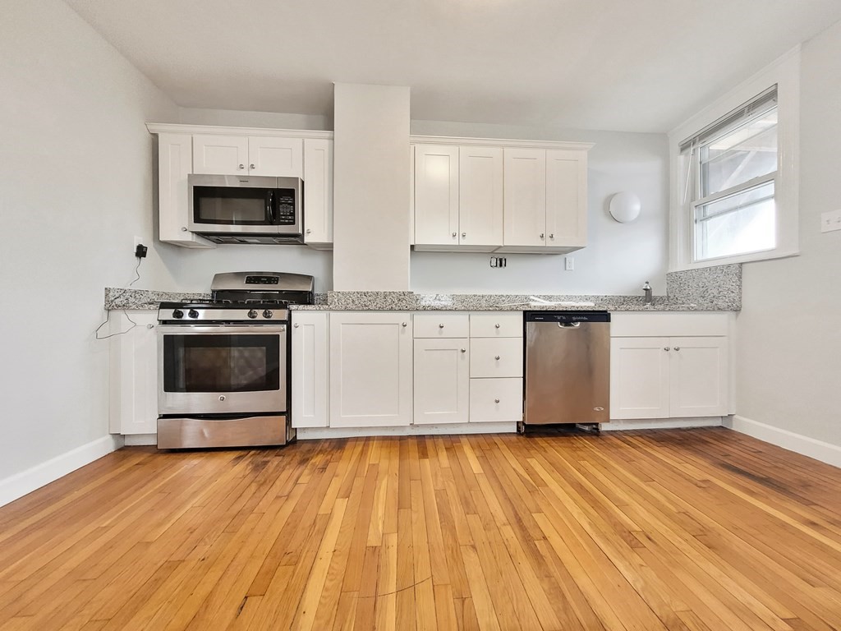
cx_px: 420
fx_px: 316
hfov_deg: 106.2
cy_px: 316
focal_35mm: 13
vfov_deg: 89.9
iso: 400
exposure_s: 1/40
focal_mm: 1.74
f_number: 2.2
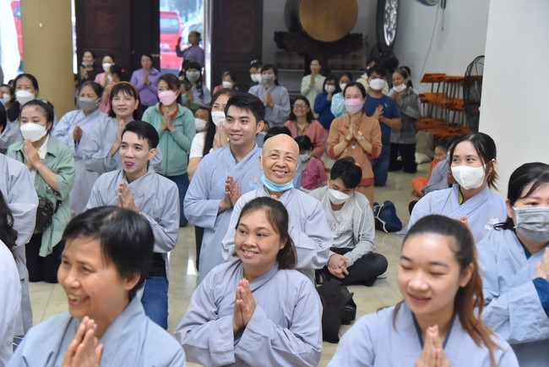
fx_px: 885
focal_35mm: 58
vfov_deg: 23.4
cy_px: 184
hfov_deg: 34.5
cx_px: 274
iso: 4000
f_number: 5
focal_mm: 58
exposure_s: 1/160
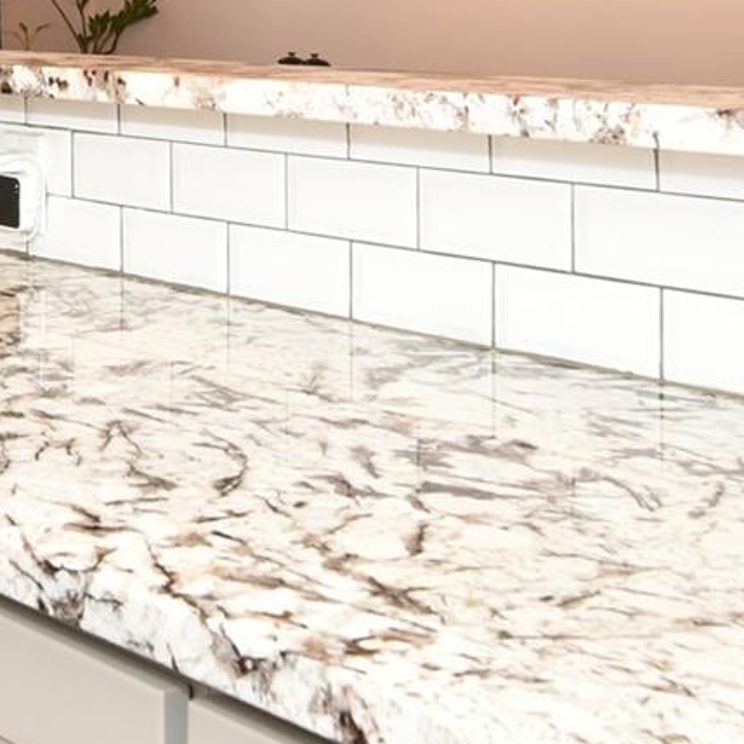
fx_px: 1678
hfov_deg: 23.7
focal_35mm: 69
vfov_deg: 23.9
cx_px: -33
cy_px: -2
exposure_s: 1/50
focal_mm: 17
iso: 2000
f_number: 10
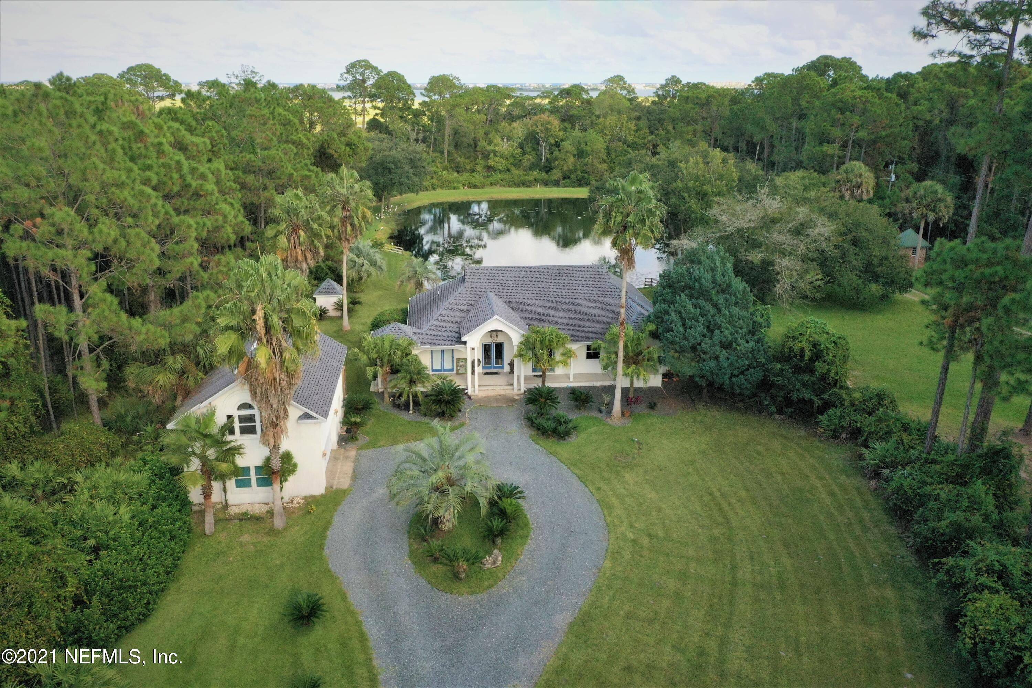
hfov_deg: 65.5
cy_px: 344
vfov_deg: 46.4
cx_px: 516
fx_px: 803
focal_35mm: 28
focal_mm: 10.26
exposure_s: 1/80
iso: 400
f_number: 8
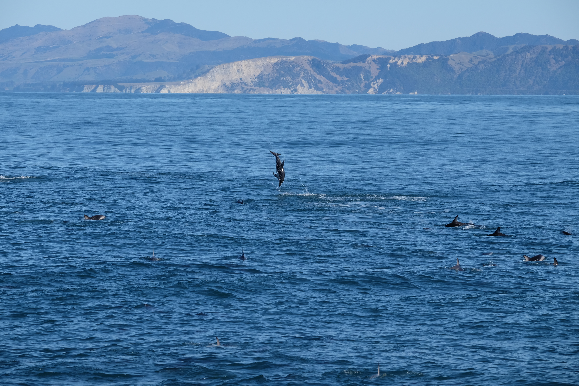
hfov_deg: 9.8
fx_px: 3377
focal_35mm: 210
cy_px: 193
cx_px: 290
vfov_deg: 6.5
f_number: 8
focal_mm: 140
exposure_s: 1/420
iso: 200
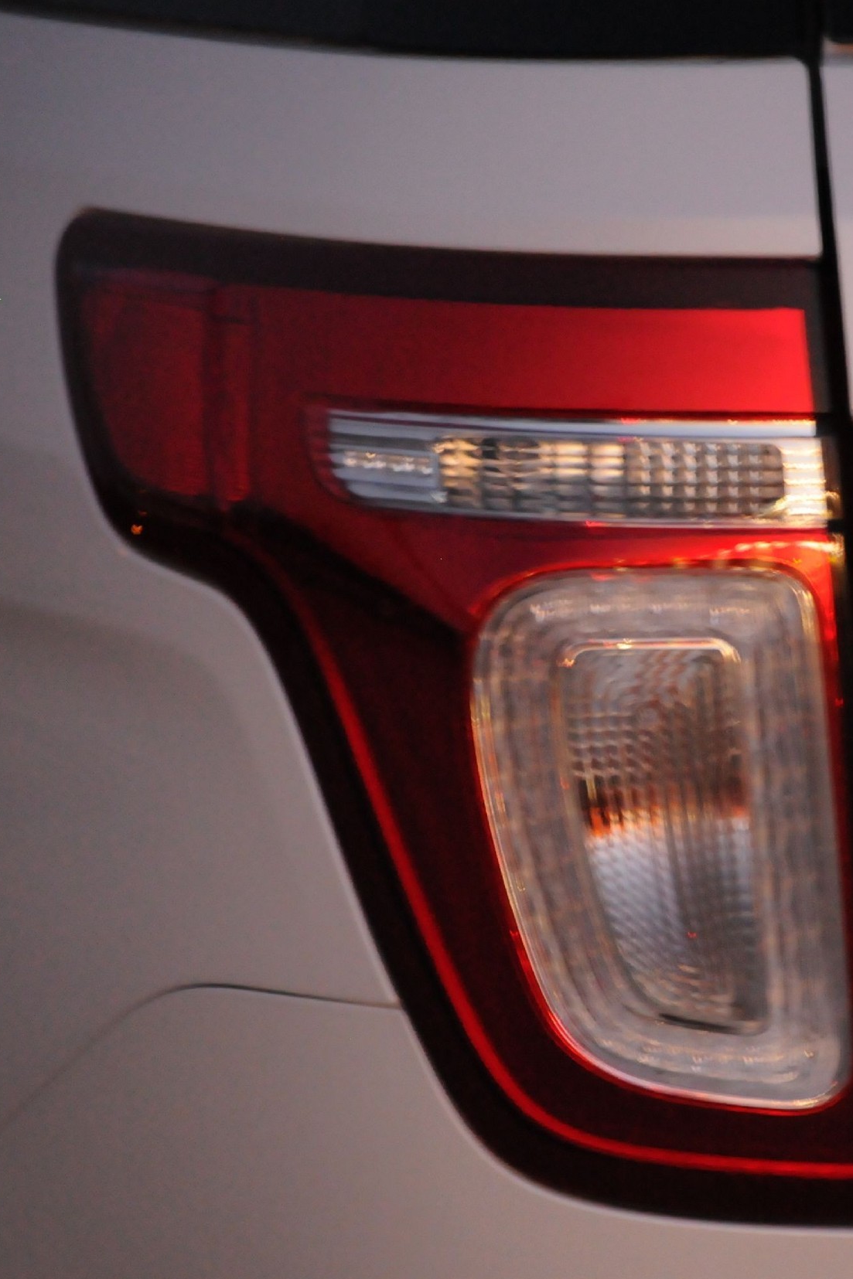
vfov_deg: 8.3
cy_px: 640
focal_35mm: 249
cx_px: 784
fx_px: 8851
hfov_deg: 5.5
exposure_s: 1/8
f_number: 4.5
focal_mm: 110
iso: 2500
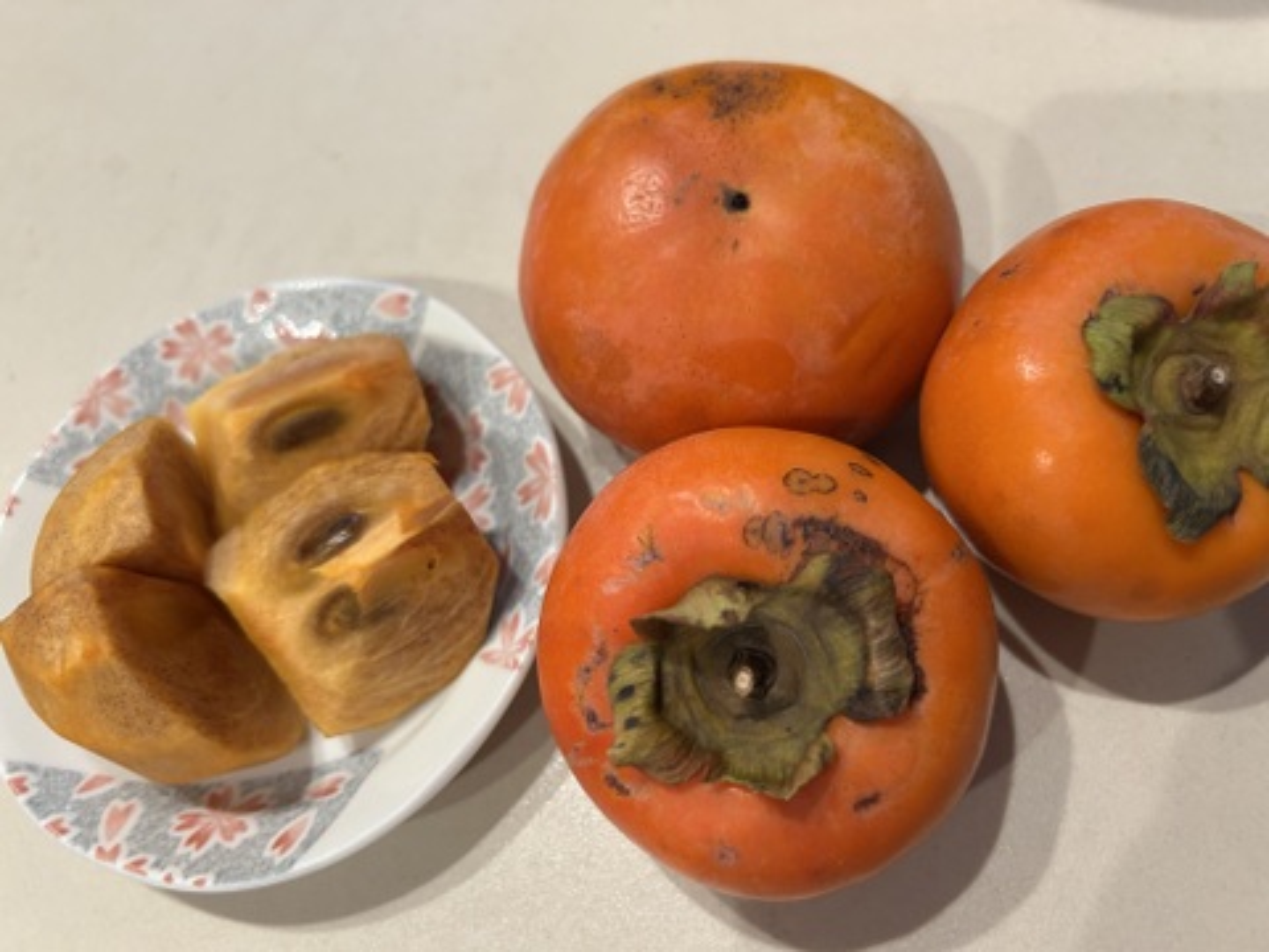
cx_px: 634
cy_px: 476
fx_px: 953
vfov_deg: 53.1
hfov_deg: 67.3
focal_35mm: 26
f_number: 1.5
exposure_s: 1/60
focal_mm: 5.7
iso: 200
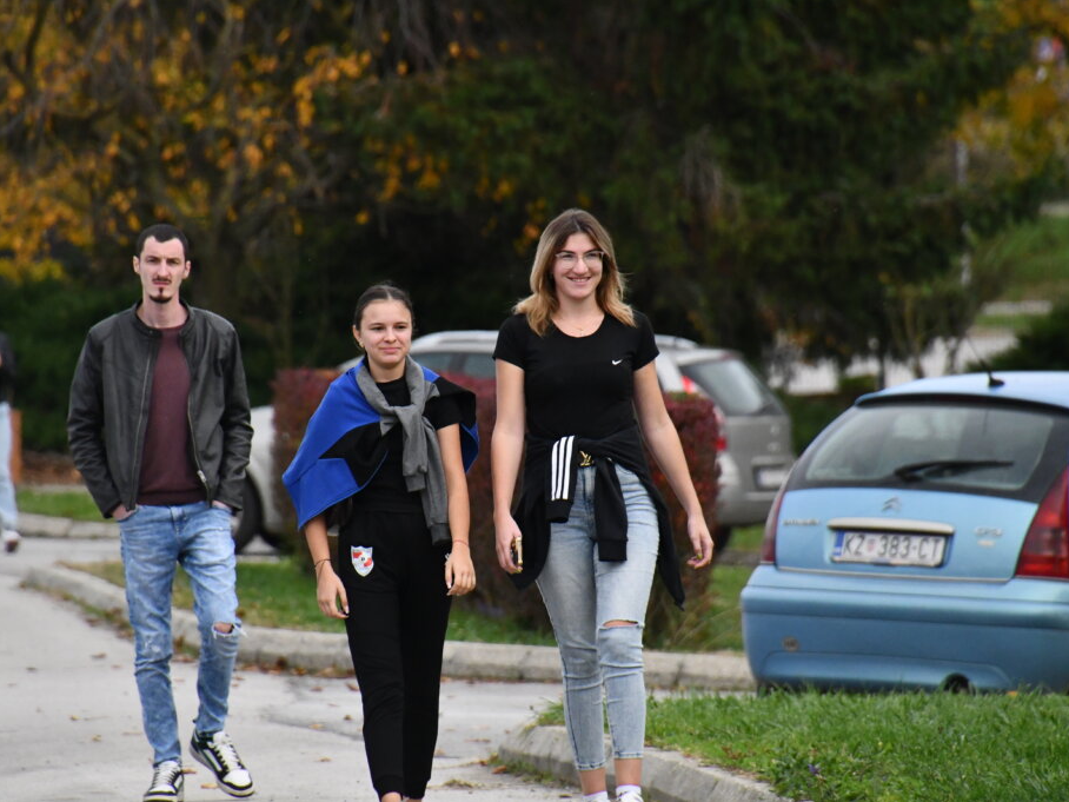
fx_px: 18591
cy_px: 401
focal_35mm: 602
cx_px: 506
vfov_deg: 2.5
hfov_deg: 3.3
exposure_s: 1/3200
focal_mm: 370
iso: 3200
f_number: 7.1
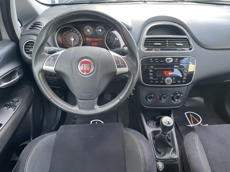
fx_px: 173
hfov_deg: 67.3
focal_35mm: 26
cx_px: 115
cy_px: 86
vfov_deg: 53.1
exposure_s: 1/60
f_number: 1.6
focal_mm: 4.2
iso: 160
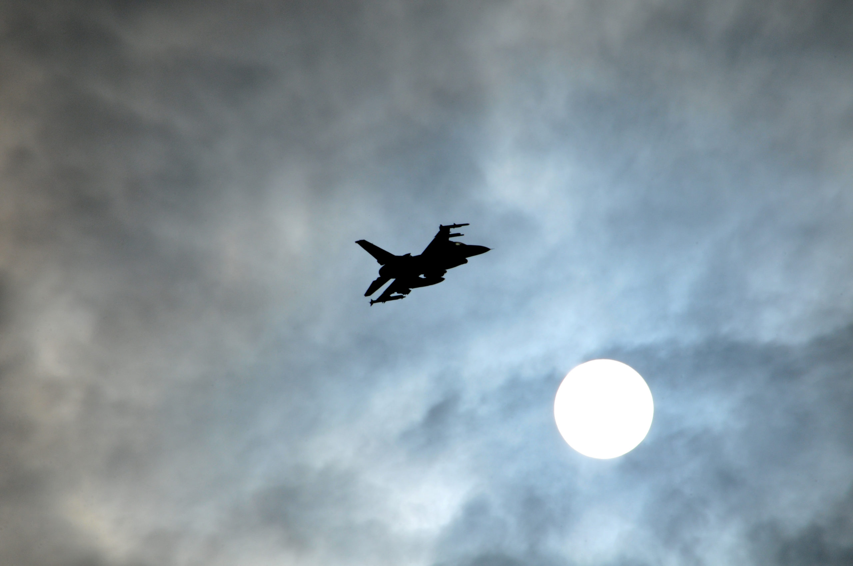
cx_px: 426
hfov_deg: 4.6
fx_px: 10649
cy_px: 283
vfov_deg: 3.0
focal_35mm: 450
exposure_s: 1/2500
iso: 400
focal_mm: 300
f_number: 36
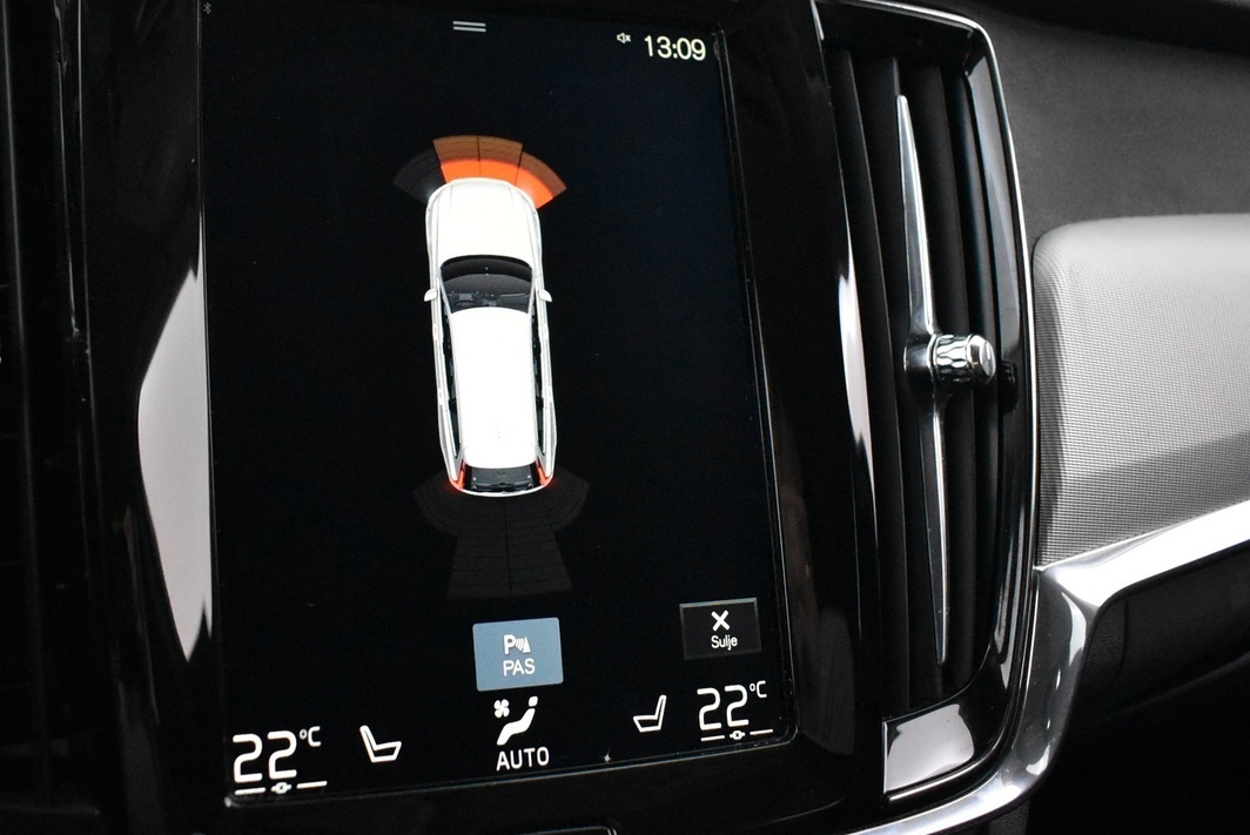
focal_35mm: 41
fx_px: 1425
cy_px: 302
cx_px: 469
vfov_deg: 32.5
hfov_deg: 47.0
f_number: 3.5
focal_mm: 18
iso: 5000
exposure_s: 1/30
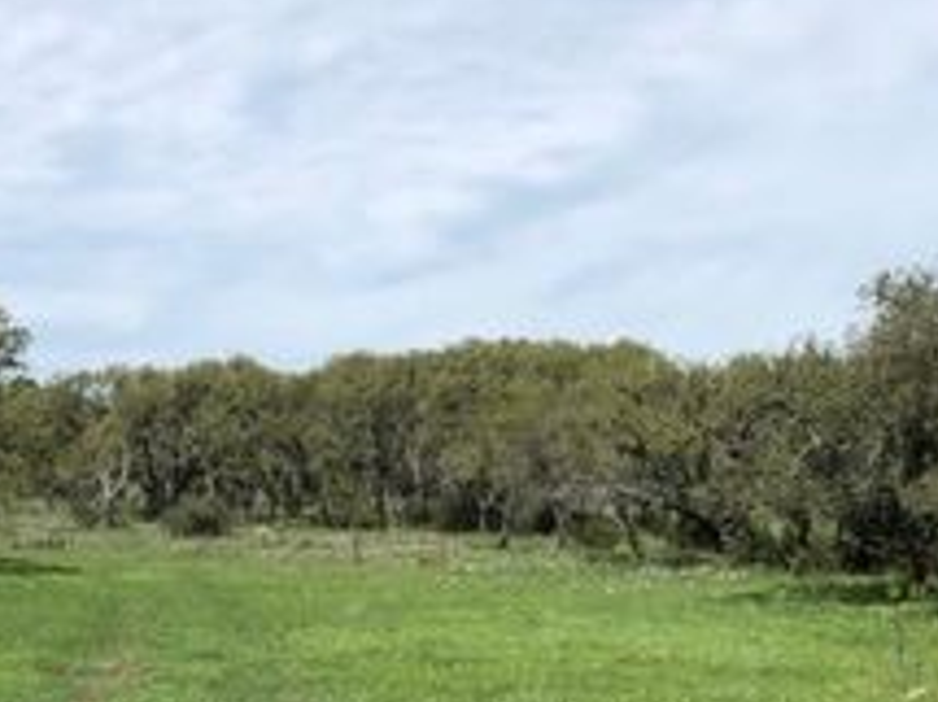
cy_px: 320
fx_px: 1517
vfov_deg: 26.1
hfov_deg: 34.0
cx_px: 294
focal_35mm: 56
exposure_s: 1/3205
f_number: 1.8
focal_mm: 4
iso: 25
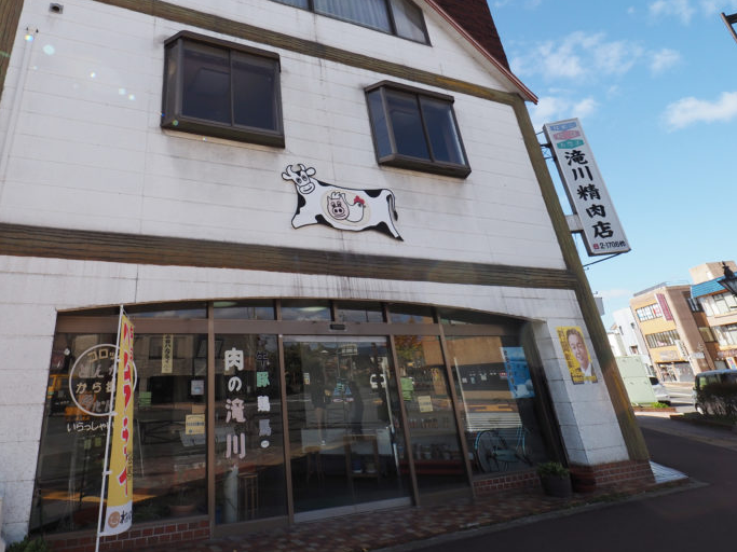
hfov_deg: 76.2
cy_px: 169
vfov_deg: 61.3
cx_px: 240
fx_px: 447
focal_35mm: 21
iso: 200
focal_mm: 7
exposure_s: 1/320
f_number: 6.3
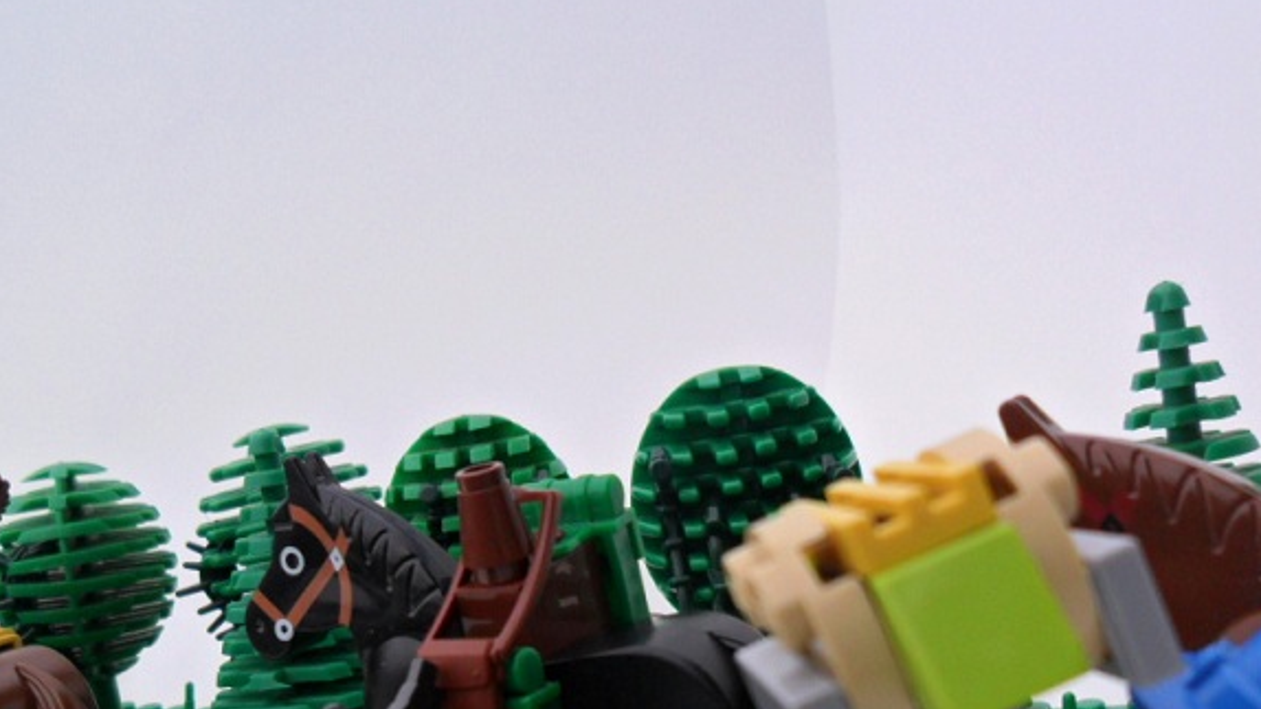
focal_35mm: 41
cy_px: 562
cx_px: 646
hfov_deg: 49.4
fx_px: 1371
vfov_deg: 28.4
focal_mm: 4.9
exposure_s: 1/1000
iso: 100
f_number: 3.5
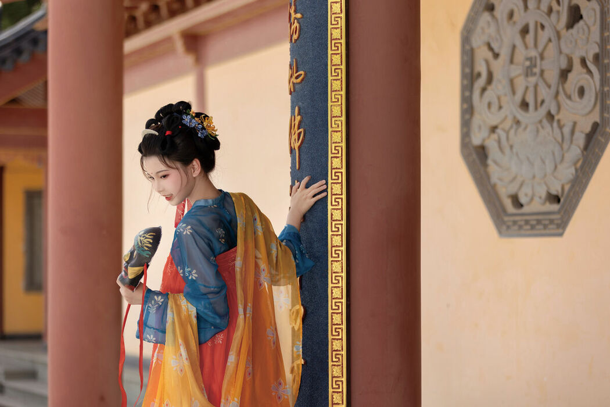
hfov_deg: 19.6
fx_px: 1762
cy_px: 204
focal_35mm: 104
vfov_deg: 13.2
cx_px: 305
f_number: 2.8
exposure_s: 1/2000
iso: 160
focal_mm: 102
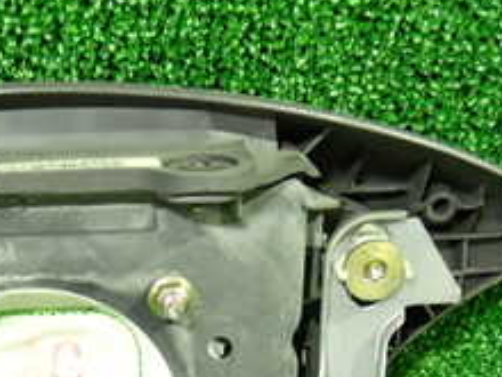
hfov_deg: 23.1
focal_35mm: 82
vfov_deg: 17.1
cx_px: 32
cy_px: 464
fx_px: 1189
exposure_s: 1/20
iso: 800
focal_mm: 5.4
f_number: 2.3
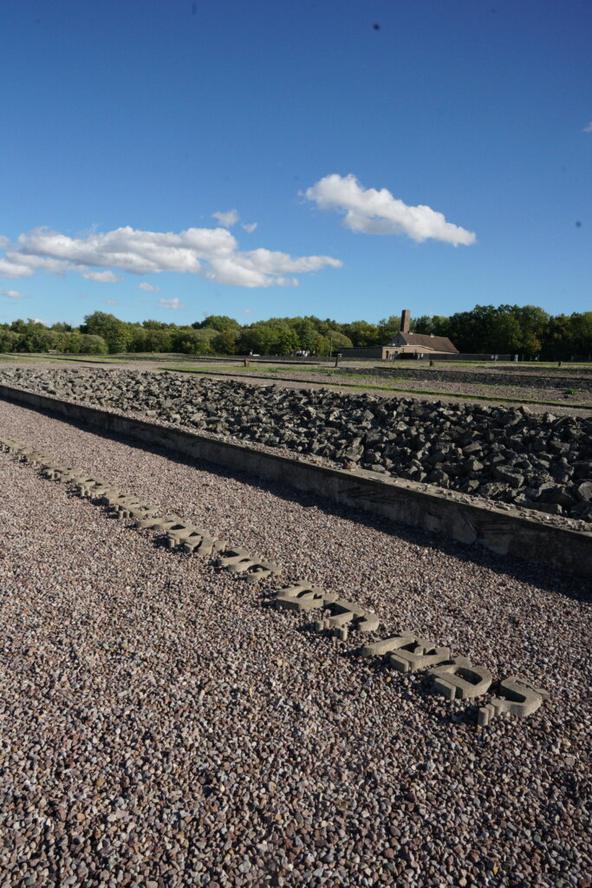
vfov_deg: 73.7
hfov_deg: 53.1
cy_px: 444
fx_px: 592
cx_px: 296
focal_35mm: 24
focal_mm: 24
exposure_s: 1/2000
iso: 2000
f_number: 14
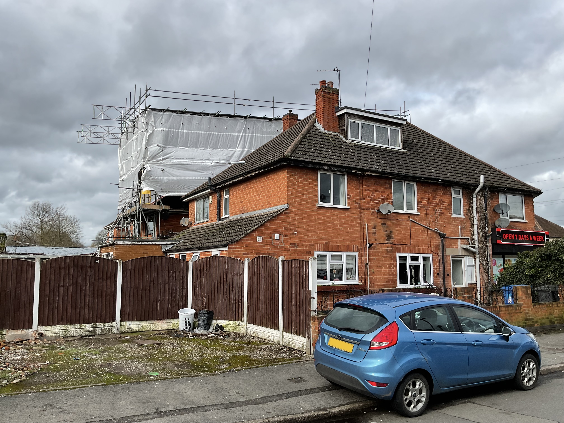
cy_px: 212
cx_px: 282
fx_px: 472
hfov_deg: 61.7
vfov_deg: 48.2
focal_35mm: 29
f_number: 1.8
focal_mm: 3
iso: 16
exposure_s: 1/1035
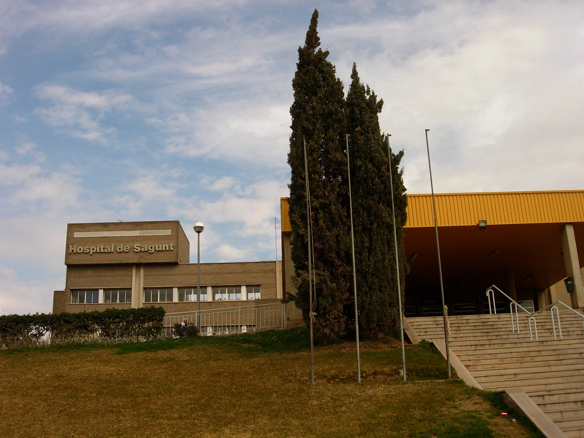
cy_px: 219
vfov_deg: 37.7
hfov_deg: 49.0
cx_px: 292
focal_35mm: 38
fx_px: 641
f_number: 4.8
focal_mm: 7.8
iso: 100
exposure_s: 1/1085
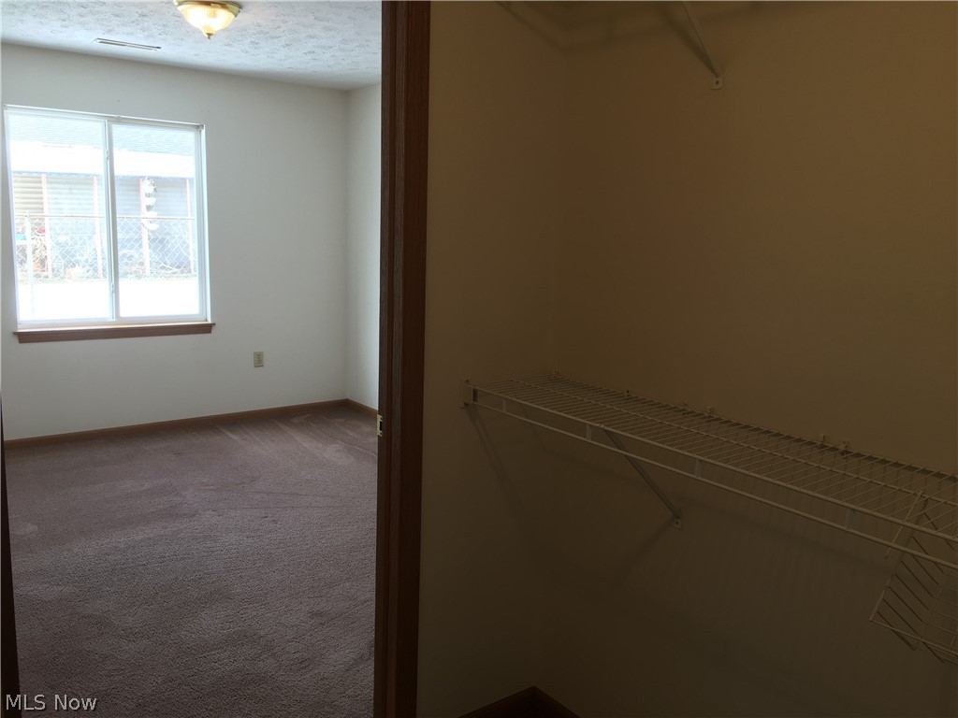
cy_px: 359
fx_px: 803
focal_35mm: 29
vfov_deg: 48.2
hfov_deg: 61.7
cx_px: 479
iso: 32
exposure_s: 1/40
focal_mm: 4.15
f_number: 2.2
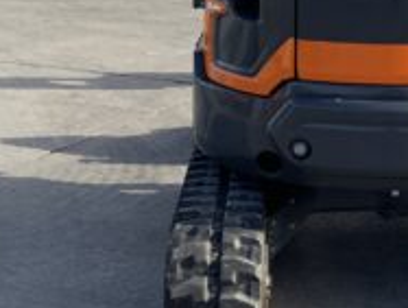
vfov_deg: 14.7
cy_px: -15
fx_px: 1169
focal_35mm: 99
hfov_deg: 18.6
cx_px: 504
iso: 16
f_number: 1.8
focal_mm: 3
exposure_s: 1/944
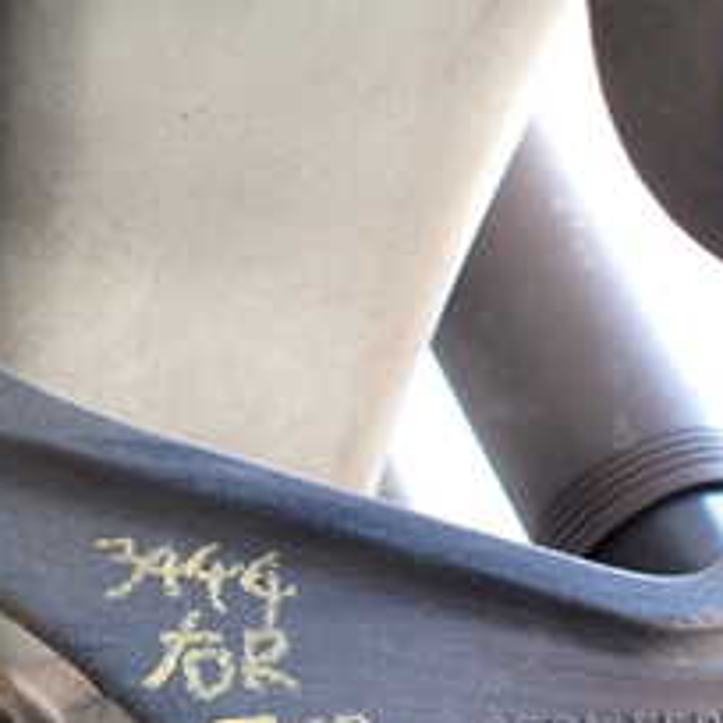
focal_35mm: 65
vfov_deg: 25.5
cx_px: 457
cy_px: 684
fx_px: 1536
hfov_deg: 26.4
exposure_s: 1/60
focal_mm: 4.5
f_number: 2
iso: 200
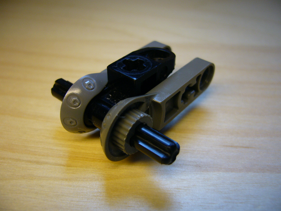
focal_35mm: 35
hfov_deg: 52.6
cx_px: 140
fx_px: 284
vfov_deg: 40.7
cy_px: 106
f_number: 2.8
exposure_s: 1/200
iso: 100
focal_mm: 5.8
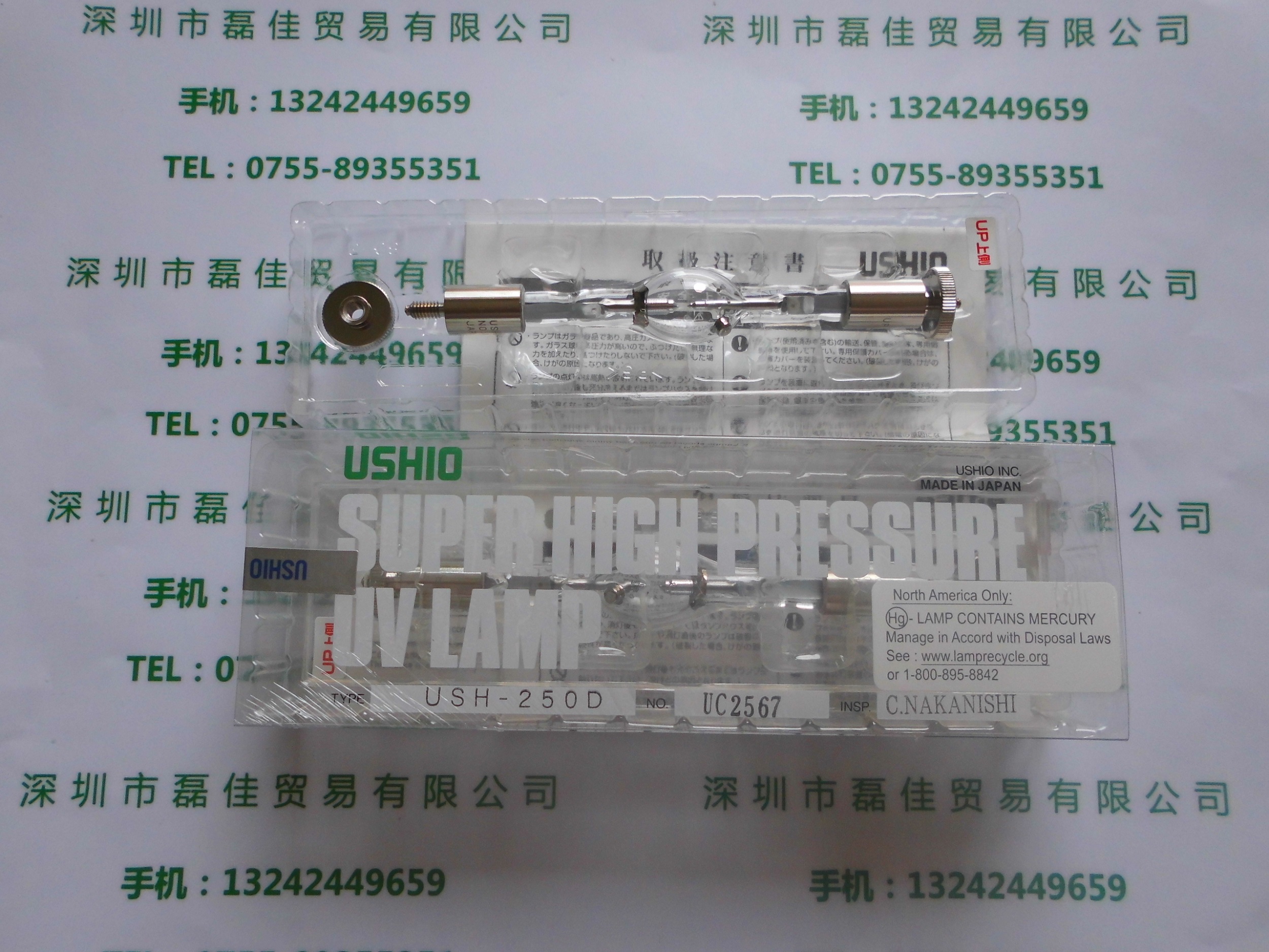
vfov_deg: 53.1
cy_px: 476
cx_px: 634
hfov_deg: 67.3
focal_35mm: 26
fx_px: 953
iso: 100
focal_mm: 4.6
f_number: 3.2
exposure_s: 1/215
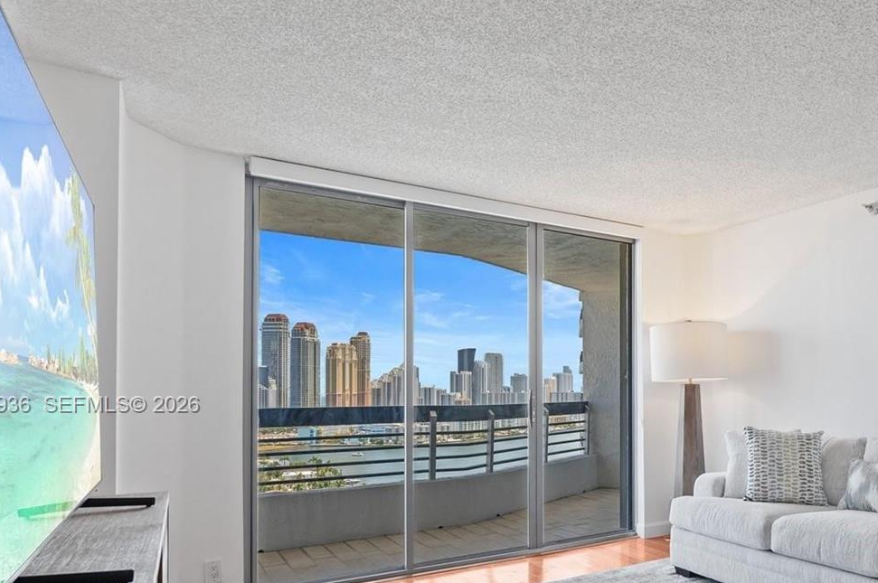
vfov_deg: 45.3
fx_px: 682
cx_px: 641
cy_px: 406
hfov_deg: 62.4
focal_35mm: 28
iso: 200
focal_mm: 17
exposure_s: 1/15
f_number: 8
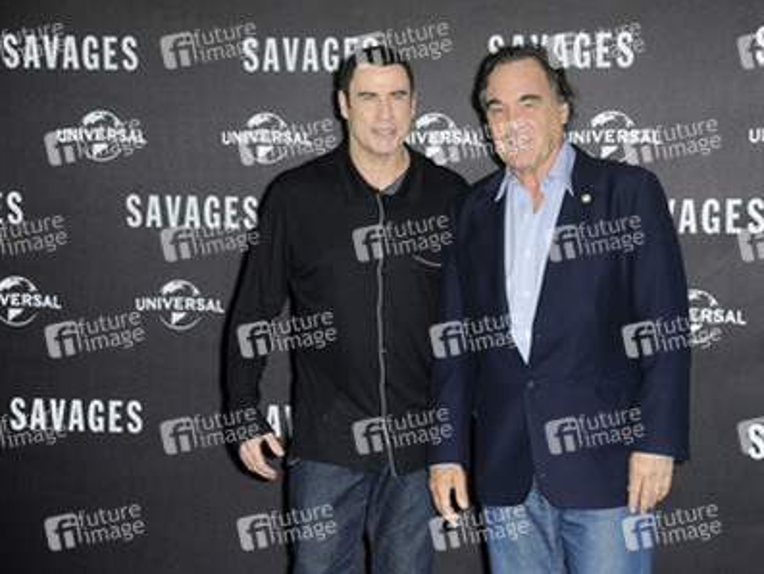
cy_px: 287
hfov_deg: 18.4
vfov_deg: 13.8
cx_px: 428
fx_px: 2362
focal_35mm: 107
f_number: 6.3
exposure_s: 1/160
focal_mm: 98
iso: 640
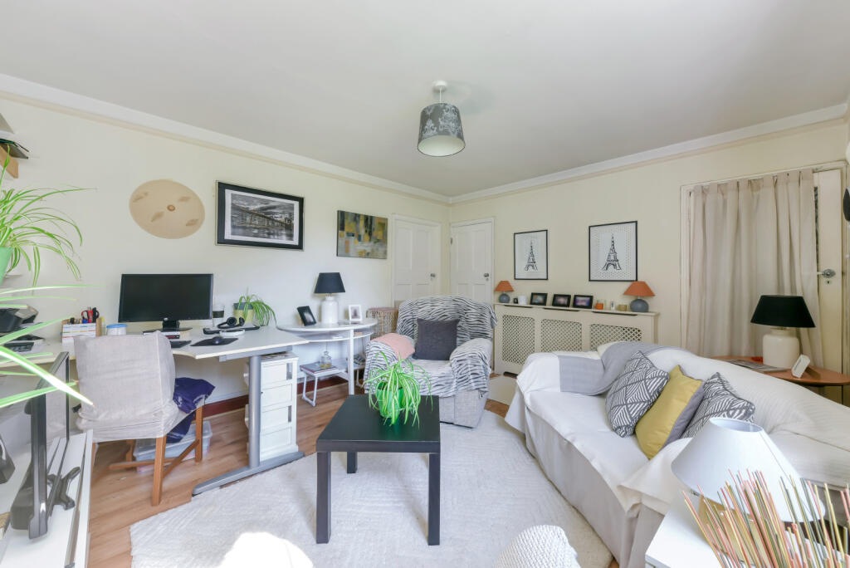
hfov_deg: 108.3
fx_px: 307
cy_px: 284
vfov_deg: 85.5
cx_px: 425
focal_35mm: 13
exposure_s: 1/1.43
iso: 200
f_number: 16
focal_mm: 13
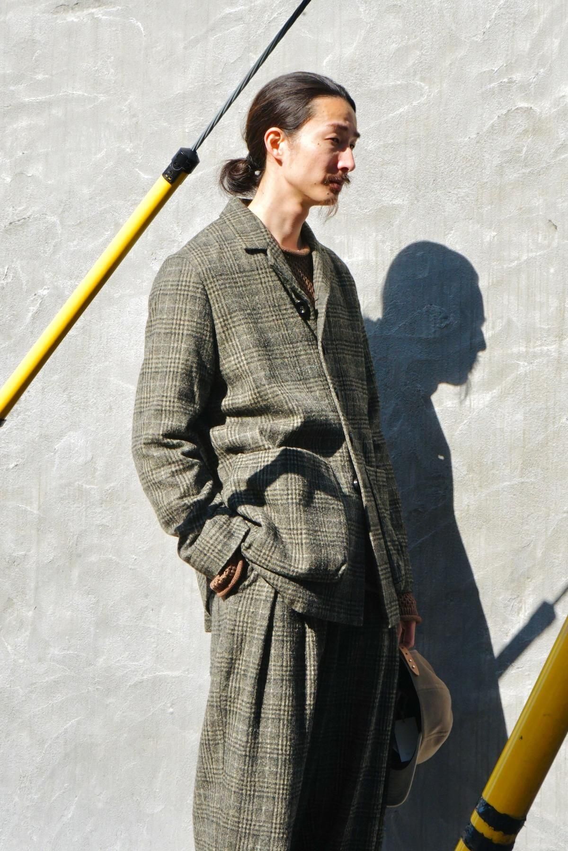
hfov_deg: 21.6
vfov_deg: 31.9
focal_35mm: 63
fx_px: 1491
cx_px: 284
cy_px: 426
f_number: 22
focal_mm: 63
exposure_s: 1/200
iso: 500
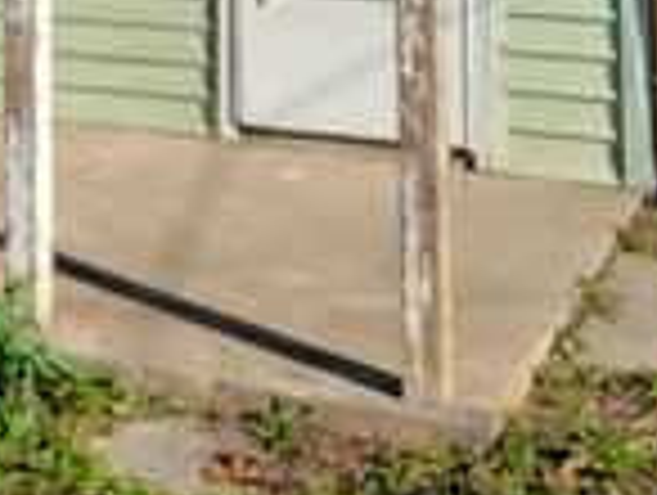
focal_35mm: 89
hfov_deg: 21.4
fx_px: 1692
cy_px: -272
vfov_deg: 15.3
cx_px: 50
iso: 40
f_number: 1.8
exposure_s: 1/1785
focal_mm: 5.4
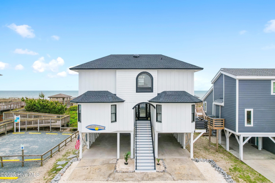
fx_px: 168
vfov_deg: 57.2
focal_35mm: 22
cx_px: 138
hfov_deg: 78.6
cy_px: 92
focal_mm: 8.38
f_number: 2.8
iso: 100
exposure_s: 1/500
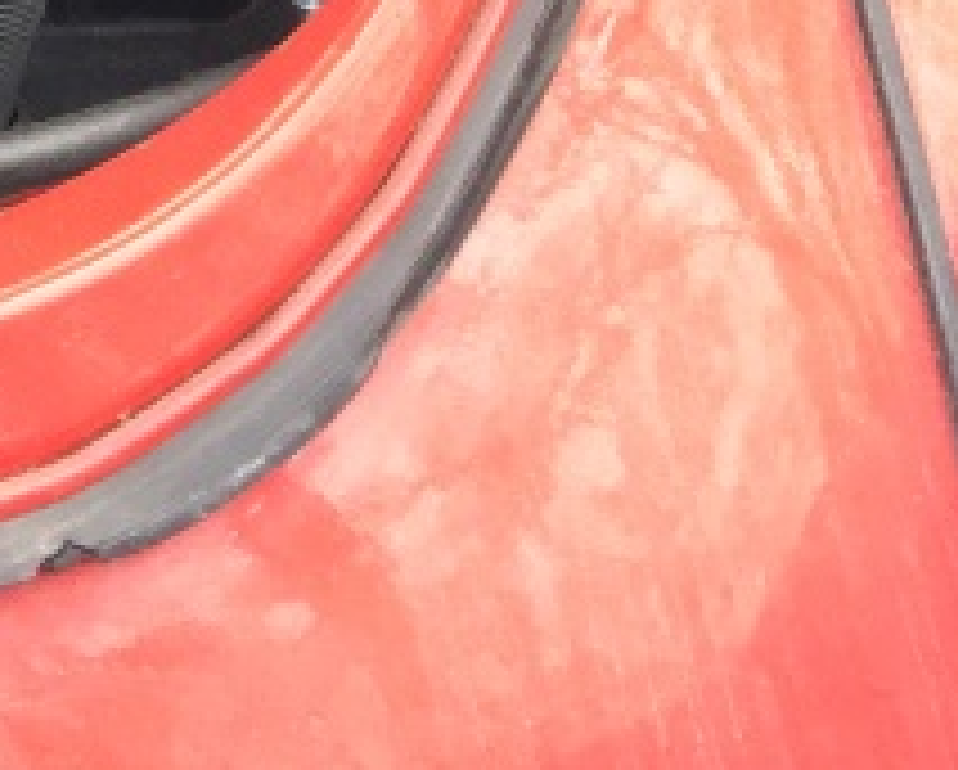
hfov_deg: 12.0
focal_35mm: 136
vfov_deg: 10.2
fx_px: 3861
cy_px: -946
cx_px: -1178
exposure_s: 1/100
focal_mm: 4.15
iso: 50
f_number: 2.2
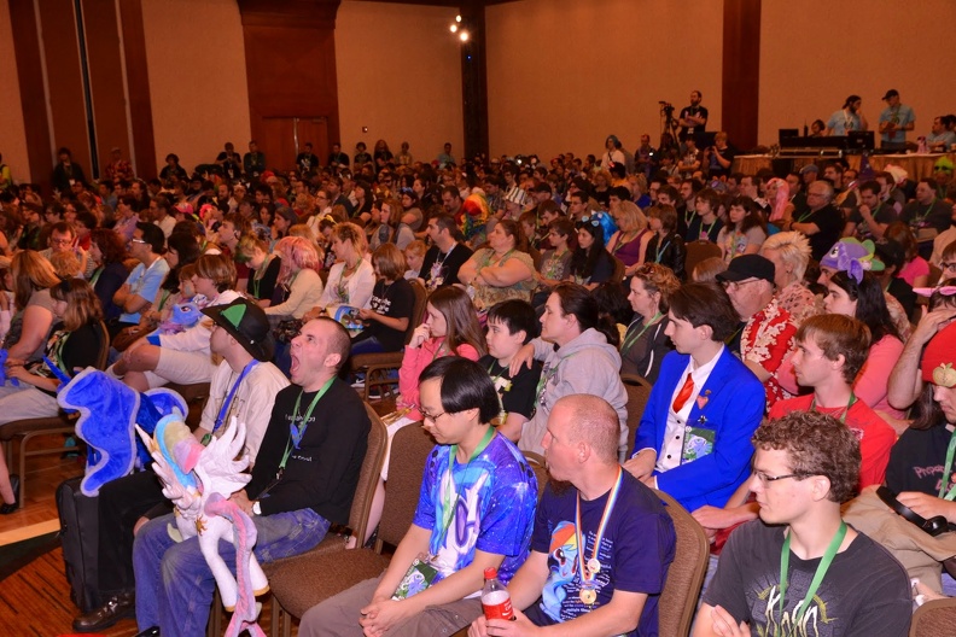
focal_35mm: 39
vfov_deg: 34.2
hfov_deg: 49.6
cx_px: 478
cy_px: 318
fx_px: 1036
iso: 800
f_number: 5.6
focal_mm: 26
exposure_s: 1/50
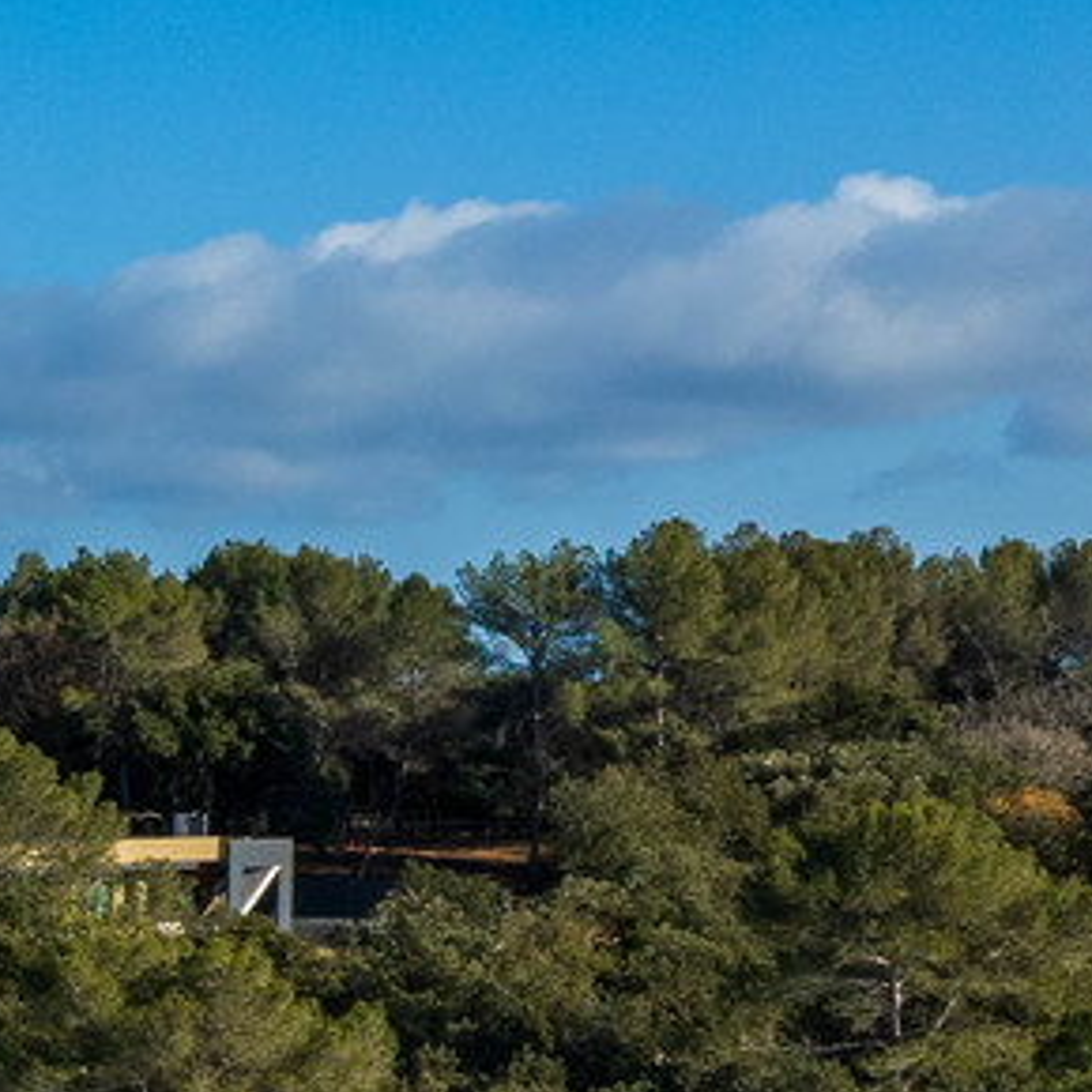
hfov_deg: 12.7
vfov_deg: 14.7
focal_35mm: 117
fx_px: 4176
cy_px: 1039
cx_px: -1205
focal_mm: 12.3
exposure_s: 1/200
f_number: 11
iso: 100
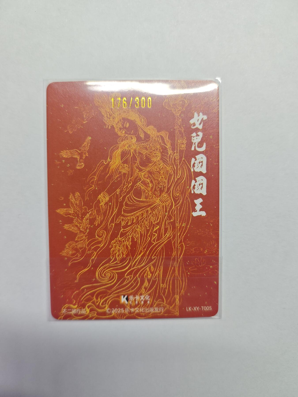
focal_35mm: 23
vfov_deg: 73.9
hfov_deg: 58.9
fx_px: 264
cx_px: 149
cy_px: 198
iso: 250
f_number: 1.6
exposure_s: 1/50
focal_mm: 6.55
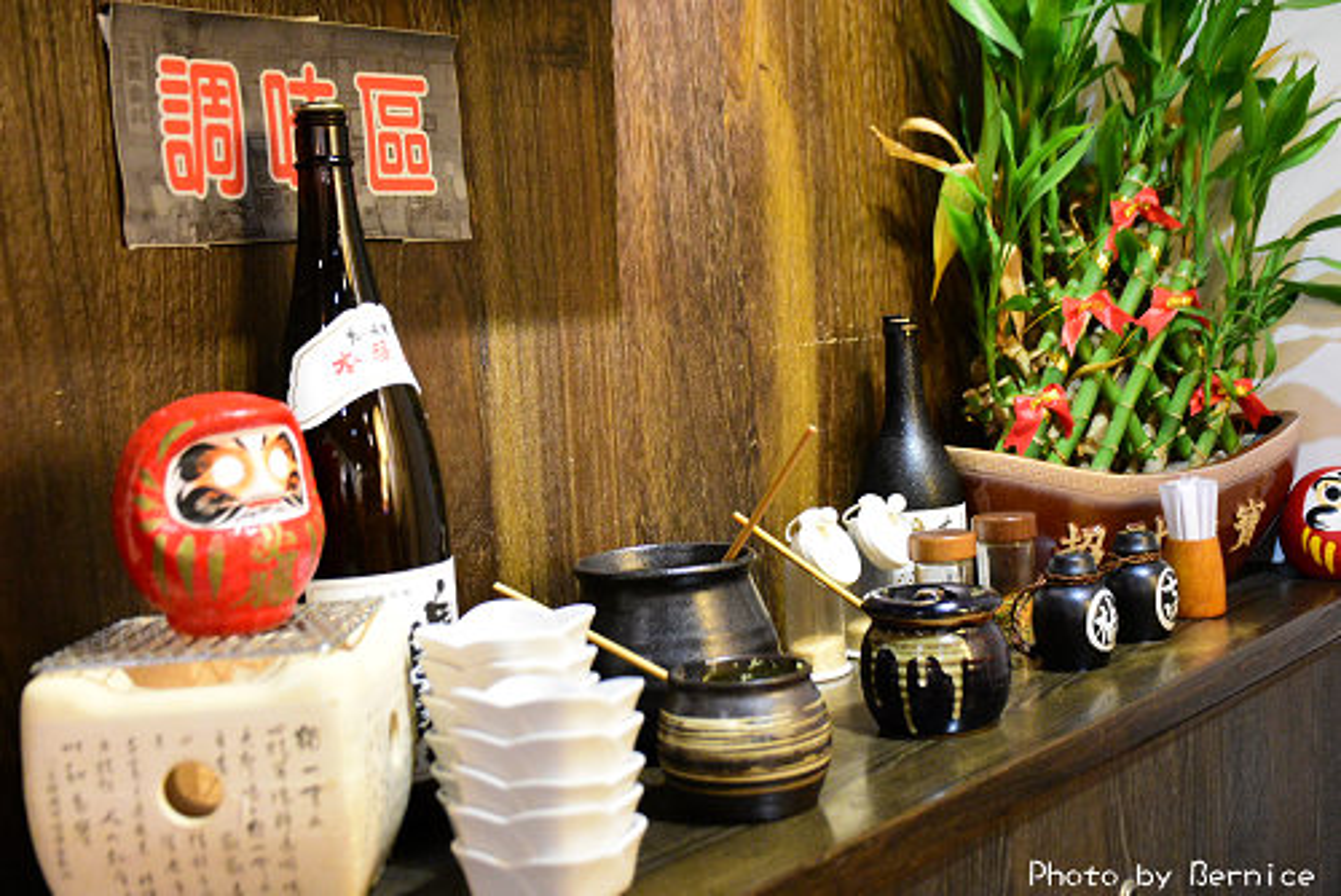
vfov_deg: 28.1
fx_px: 1789
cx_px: 670
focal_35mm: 48
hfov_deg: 41.1
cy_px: 448
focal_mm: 32
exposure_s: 1/40
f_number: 4
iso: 6400
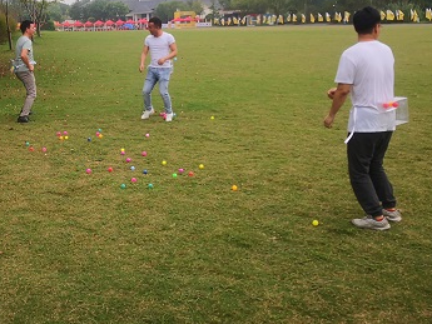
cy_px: 95
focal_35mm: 47
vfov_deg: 30.5
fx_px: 587
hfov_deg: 39.3
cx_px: 104
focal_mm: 3.95
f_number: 1.6
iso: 50
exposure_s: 1/1443
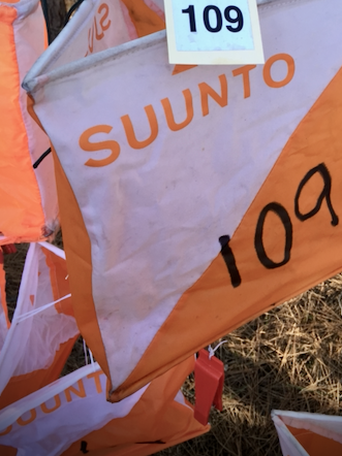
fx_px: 554
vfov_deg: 43.8
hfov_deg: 34.2
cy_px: 133
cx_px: 213
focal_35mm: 42
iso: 40
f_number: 2.2
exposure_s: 1/120
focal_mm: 4.15
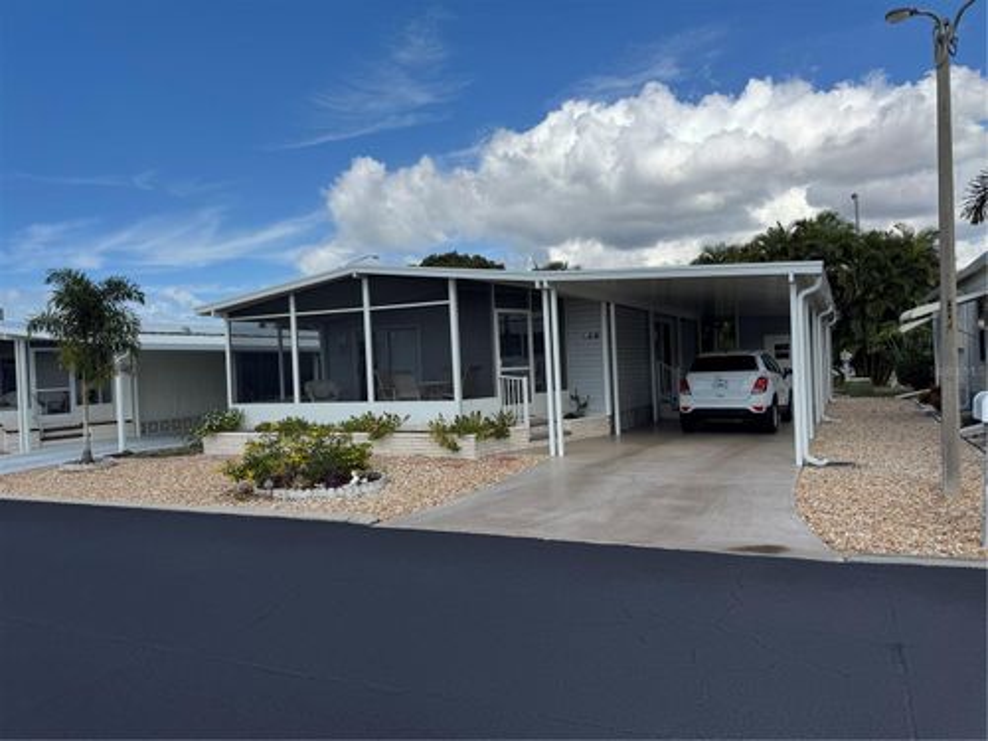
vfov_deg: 56.8
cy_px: 370
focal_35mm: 24
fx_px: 685
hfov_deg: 71.6
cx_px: 494
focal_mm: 6.76
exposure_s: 1/5348
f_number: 1.78
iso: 80
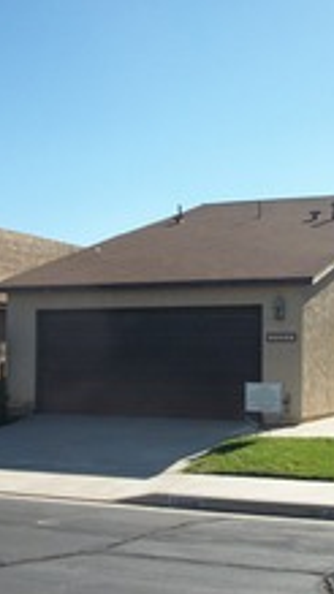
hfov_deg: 21.8
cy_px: 342
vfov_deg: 37.8
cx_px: 182
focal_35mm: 55
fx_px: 867
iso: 80
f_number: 8.8
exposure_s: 1/160
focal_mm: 5.7
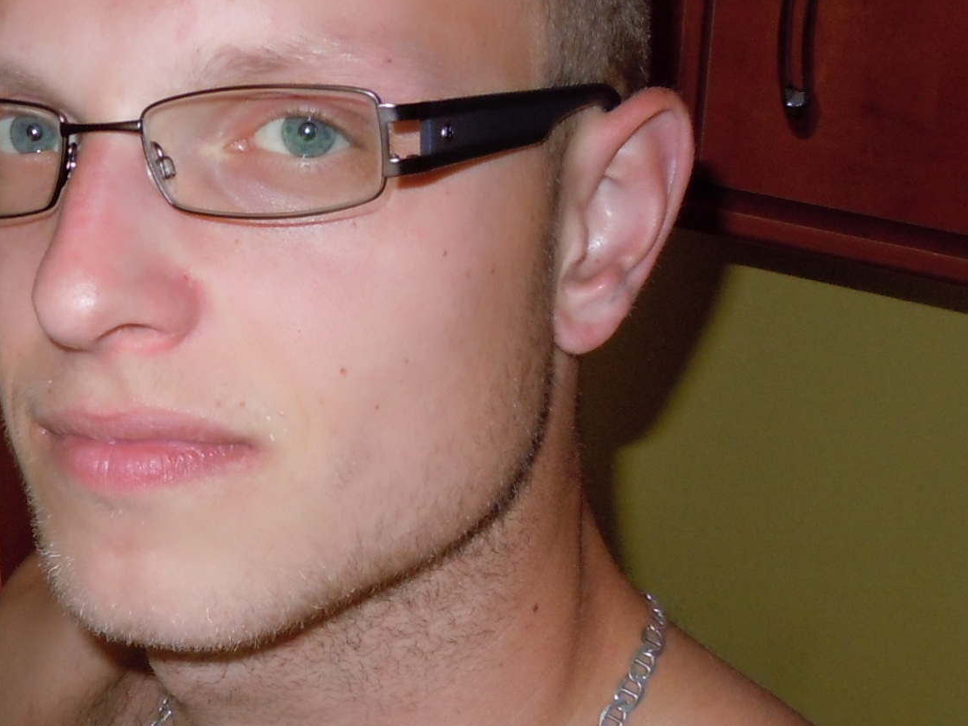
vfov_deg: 20.9
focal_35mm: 70
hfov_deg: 25.7
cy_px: 481
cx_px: -100
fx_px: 1957
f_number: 3.5
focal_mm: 5.4
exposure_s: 1/30
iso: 200
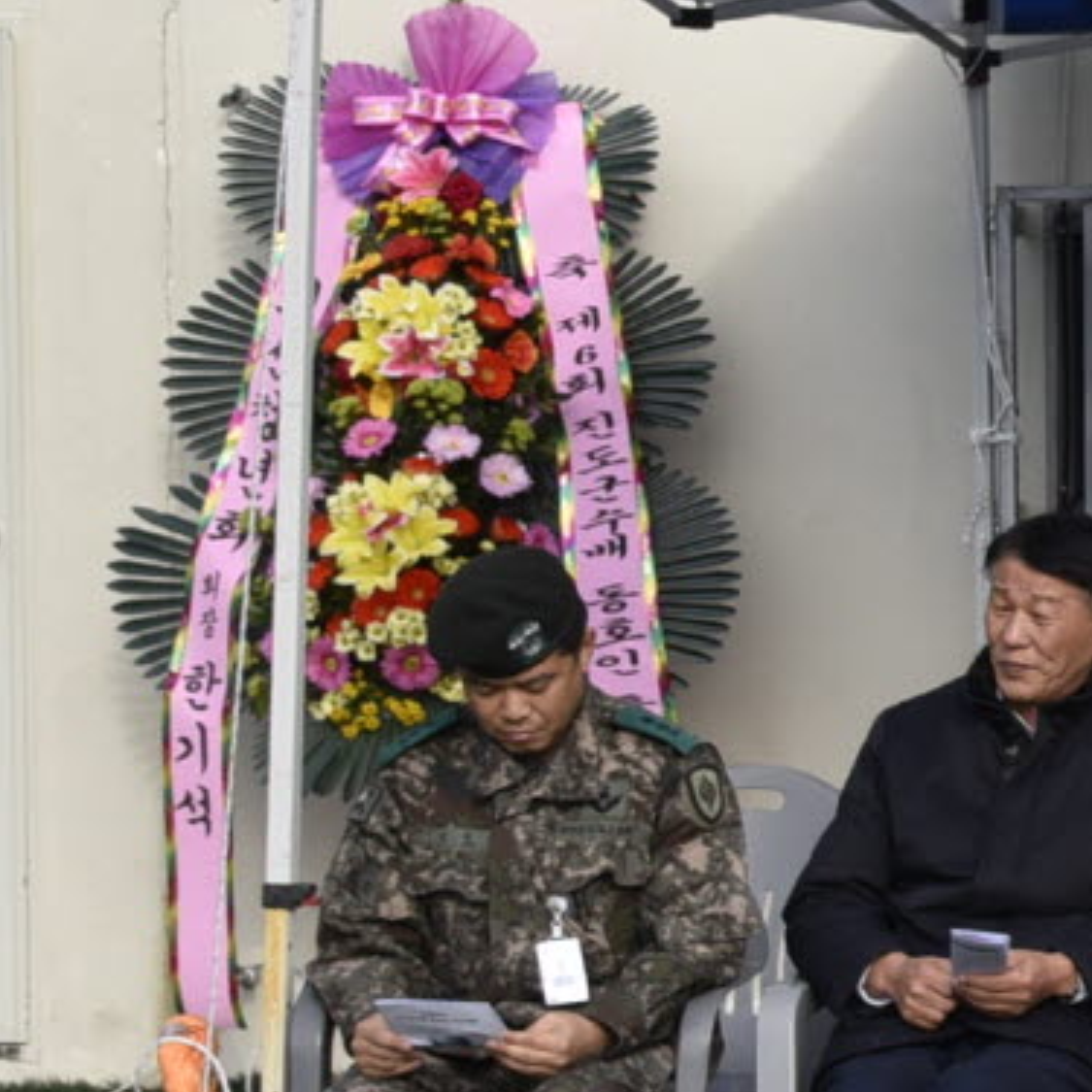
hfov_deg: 9.6
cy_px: 255
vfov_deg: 10.7
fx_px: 5818
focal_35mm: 163
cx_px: 2510
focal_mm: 30
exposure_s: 1/200
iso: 100
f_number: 9
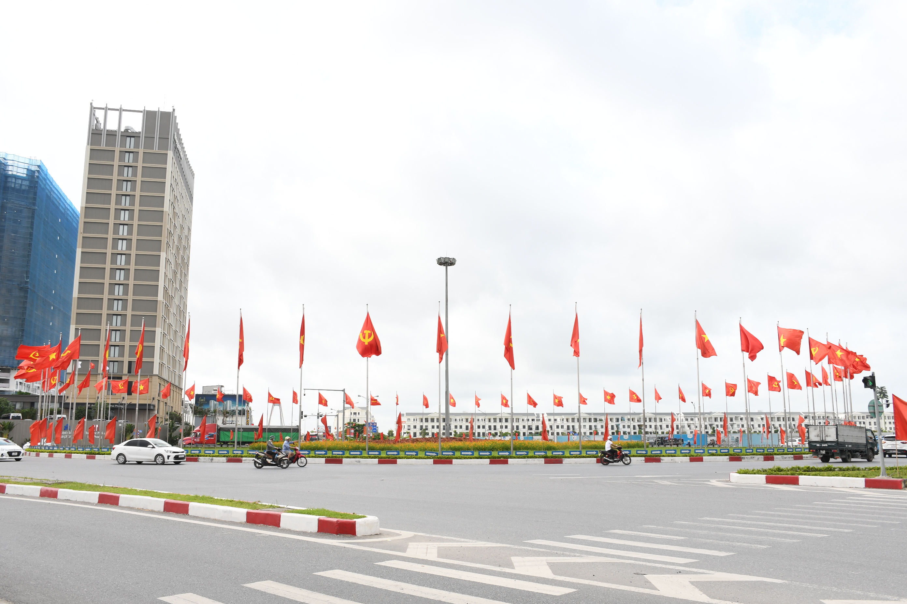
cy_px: 302
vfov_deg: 43.6
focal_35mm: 30
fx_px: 756
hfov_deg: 61.9
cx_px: 454
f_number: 8
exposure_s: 1/200
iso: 125
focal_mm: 20
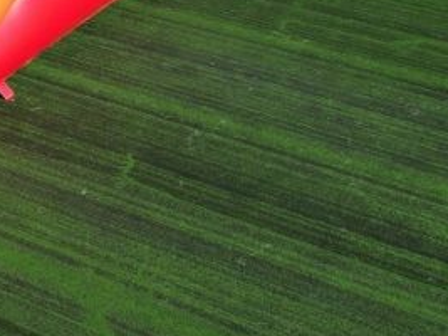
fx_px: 1190
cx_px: -196
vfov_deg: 15.0
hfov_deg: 19.1
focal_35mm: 92
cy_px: -146
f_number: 1.7
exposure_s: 1/3200
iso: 130
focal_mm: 6.72
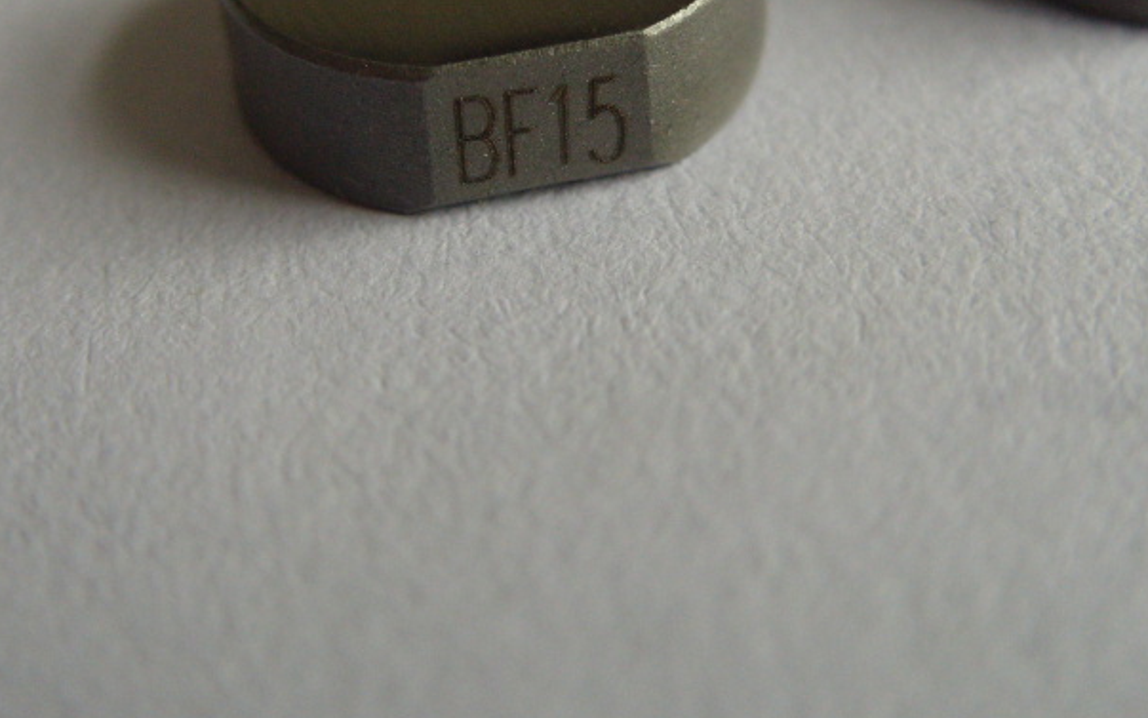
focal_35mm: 63
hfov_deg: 32.5
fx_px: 1971
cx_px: 562
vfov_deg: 20.4
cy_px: 131
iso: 160
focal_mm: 7.8
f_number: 2.8
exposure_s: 1/45
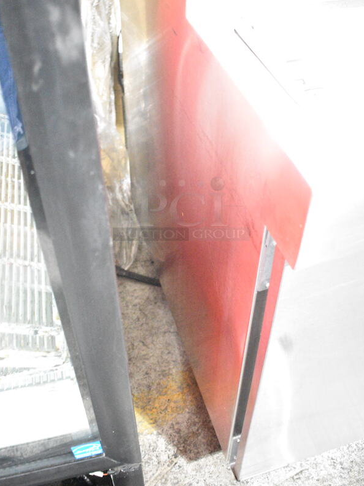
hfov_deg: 36.0
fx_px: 561
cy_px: 209
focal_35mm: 40
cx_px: 182
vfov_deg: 46.7
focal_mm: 24
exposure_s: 1/40
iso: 12800
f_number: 3.8
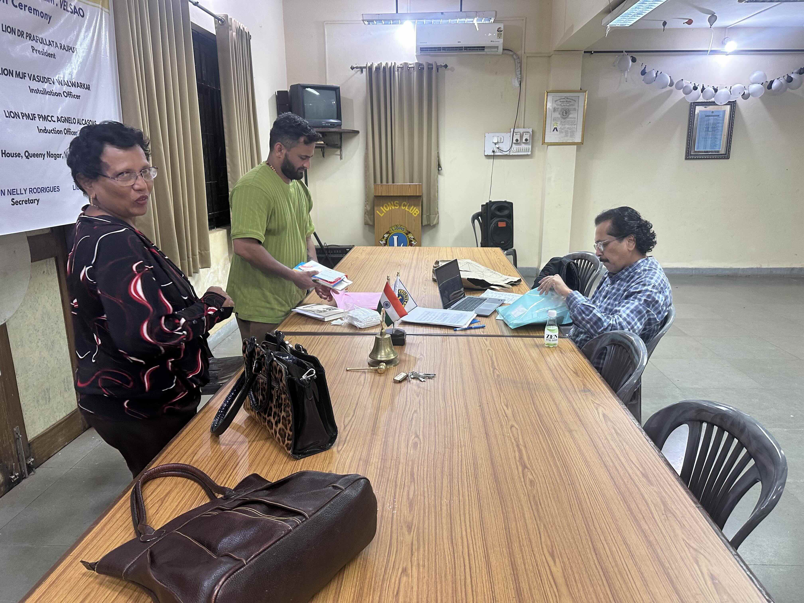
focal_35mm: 24
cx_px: 402
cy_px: 302
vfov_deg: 56.8
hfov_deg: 71.6
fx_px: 557
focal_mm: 6.86
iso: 200
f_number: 1.78
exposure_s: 1/50
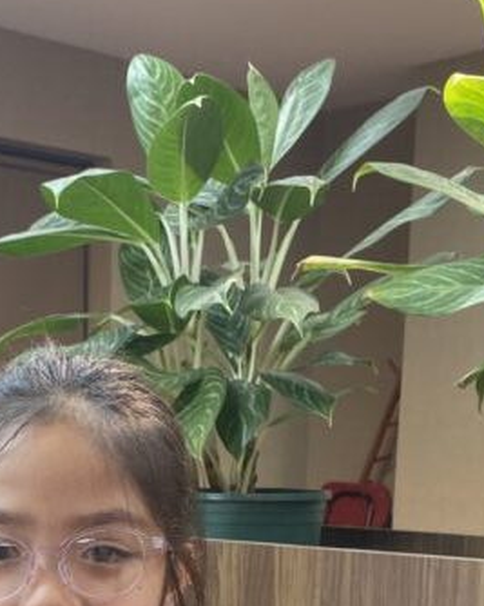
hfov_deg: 19.8
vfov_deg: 23.2
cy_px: 708
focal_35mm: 76
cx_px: 58
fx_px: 1361
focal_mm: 4.25
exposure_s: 1/100
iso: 100
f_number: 1.8
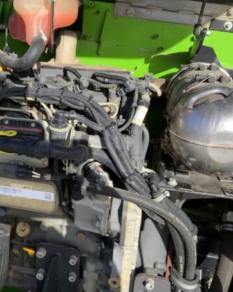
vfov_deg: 45.8
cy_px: 148
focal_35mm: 40
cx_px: 63
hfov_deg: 36.6
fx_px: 345
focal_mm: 3
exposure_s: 1/781
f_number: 1.8
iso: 16
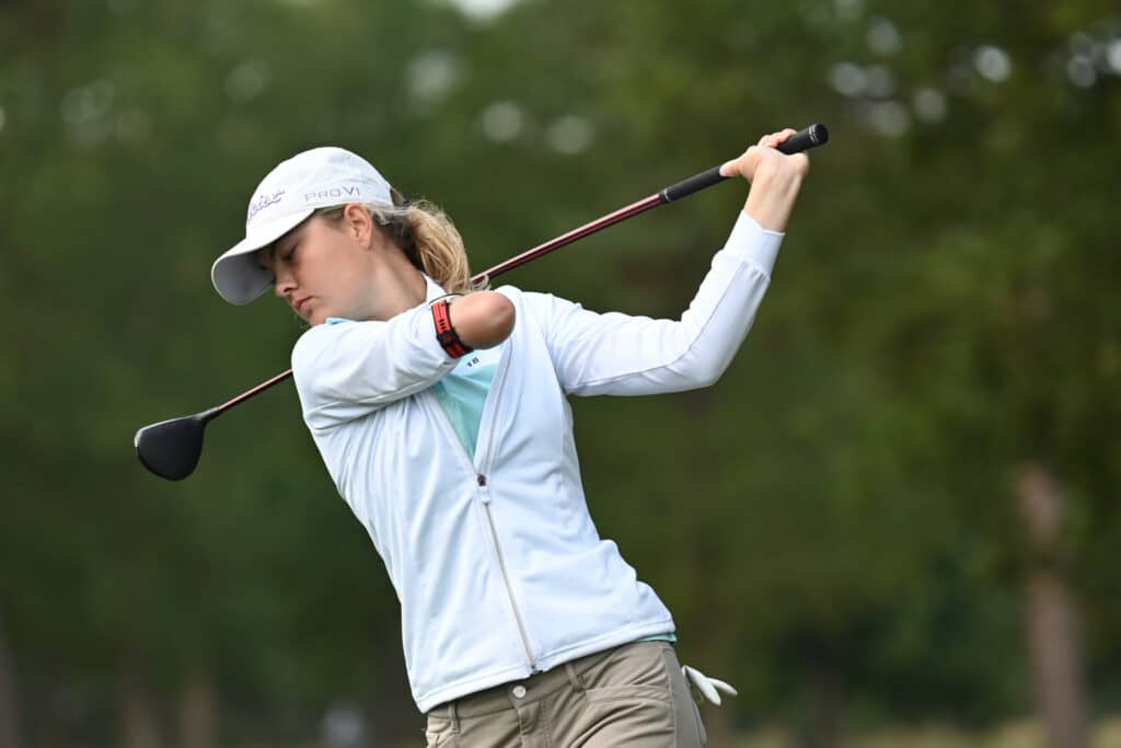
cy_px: 374
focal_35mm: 420
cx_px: 560
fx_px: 13079
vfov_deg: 3.3
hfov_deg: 4.9
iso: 400
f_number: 5.3
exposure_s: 1/500
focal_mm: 280
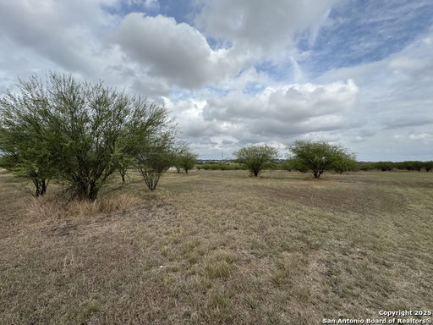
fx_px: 175
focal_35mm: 14
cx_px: 216
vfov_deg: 85.7
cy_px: 162
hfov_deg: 102.1
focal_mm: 2.22
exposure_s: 1/2494
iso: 50
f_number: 2.2
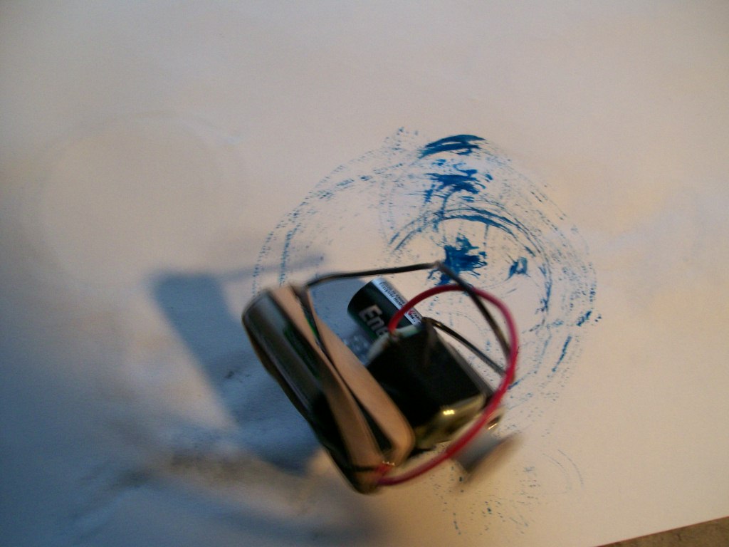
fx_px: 758
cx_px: 364
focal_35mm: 36
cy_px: 274
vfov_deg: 39.7
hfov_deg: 51.4
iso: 113
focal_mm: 6
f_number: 2.7
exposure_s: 1/32
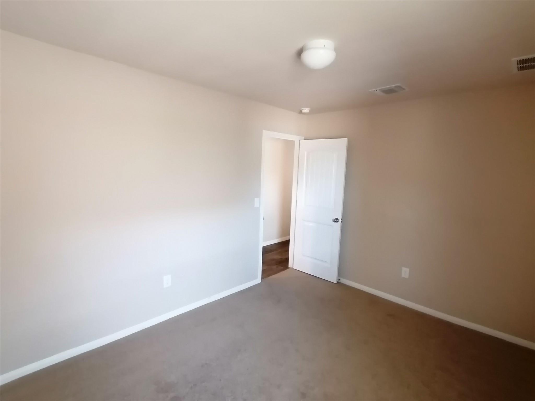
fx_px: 263
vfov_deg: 74.7
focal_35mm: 17
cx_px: 268
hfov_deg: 91.0
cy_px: 200
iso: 500
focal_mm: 2.7
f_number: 2.4
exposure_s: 1/20
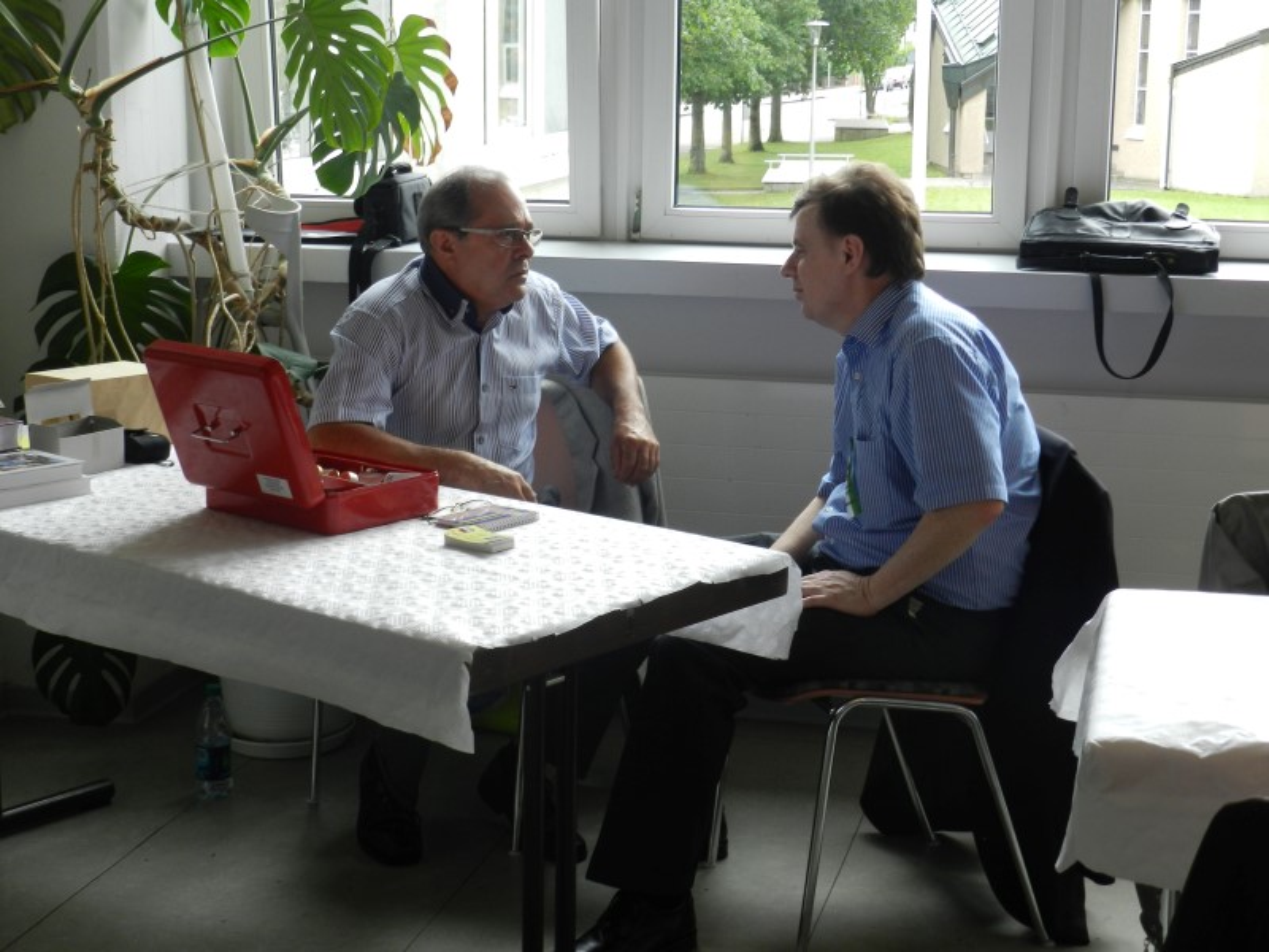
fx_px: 2200
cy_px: 476
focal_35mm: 60
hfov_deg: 32.2
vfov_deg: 24.4
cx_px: 634
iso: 160
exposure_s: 1/50
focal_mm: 10.7
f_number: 4.6
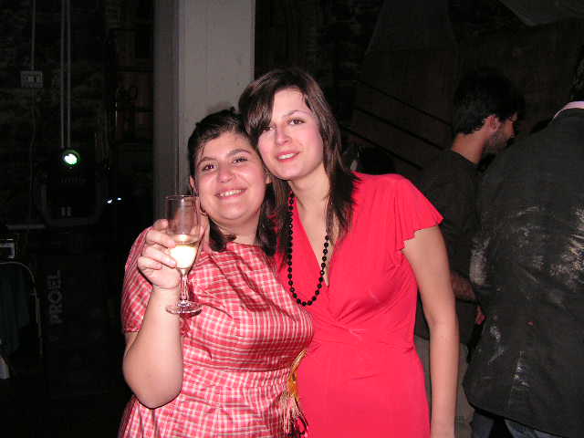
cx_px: 292
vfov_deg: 39.7
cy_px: 219
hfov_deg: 51.4
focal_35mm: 36
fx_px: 607
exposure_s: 1/40
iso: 200
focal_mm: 6
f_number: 3.2
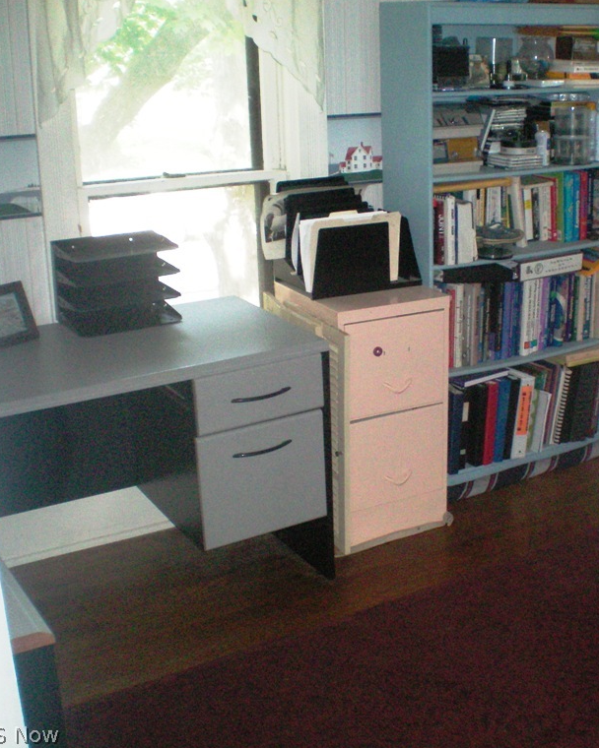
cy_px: 373
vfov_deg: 37.3
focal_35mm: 50
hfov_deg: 29.7
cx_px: 461
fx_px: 1108
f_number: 4.6
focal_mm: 6.3
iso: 400
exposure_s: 1/60
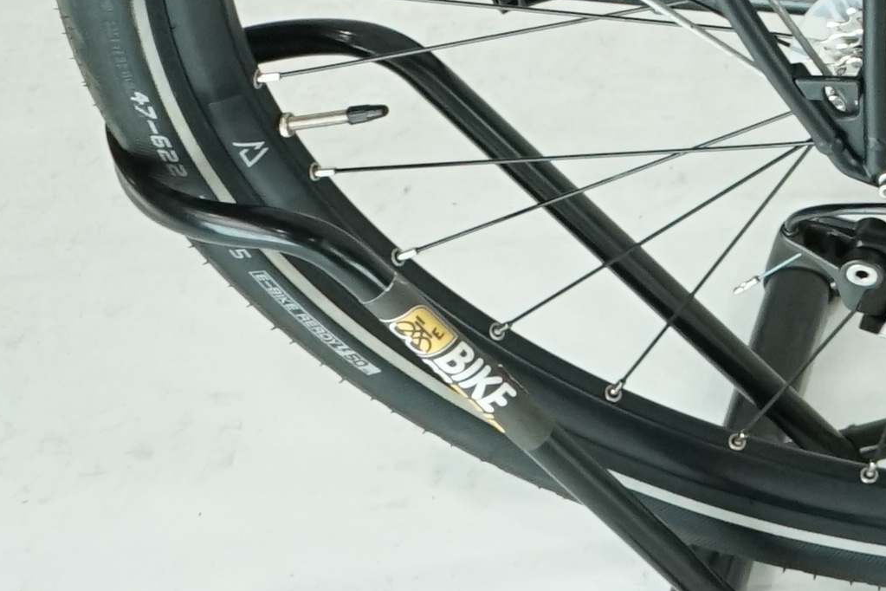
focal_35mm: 176
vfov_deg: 7.4
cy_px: -715
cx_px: 2213
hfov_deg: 10.0
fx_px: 4331
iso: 1600
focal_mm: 30
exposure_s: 1/200
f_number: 5.6
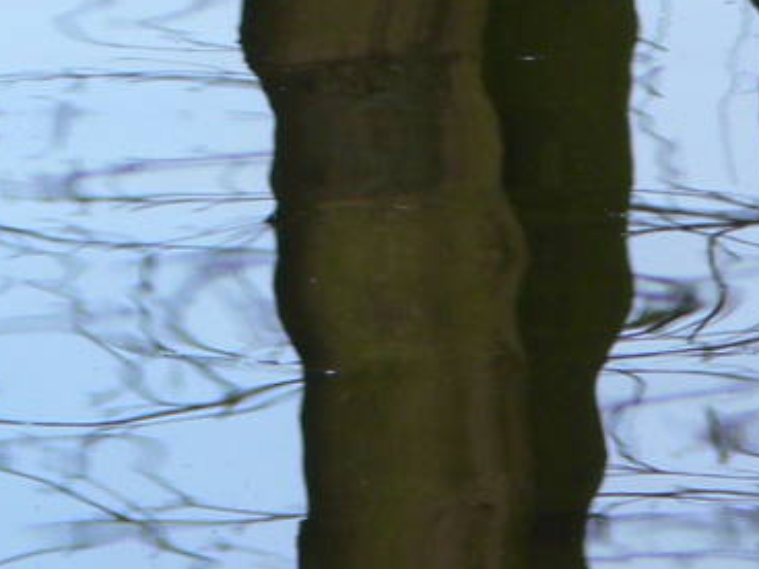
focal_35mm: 1110
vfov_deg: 1.3
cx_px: -353
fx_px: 24338
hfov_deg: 1.8
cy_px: -600
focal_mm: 53.9
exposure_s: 1/100
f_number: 5
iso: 80
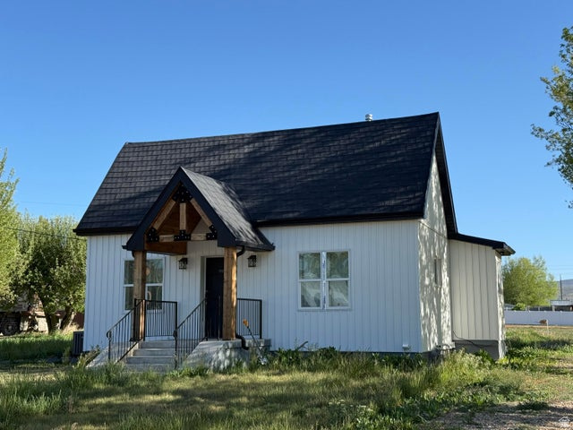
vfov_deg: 30.3
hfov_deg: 39.7
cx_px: 286
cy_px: 215
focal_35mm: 48
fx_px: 795
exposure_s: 1/2208
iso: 64
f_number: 1.78
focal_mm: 6.76
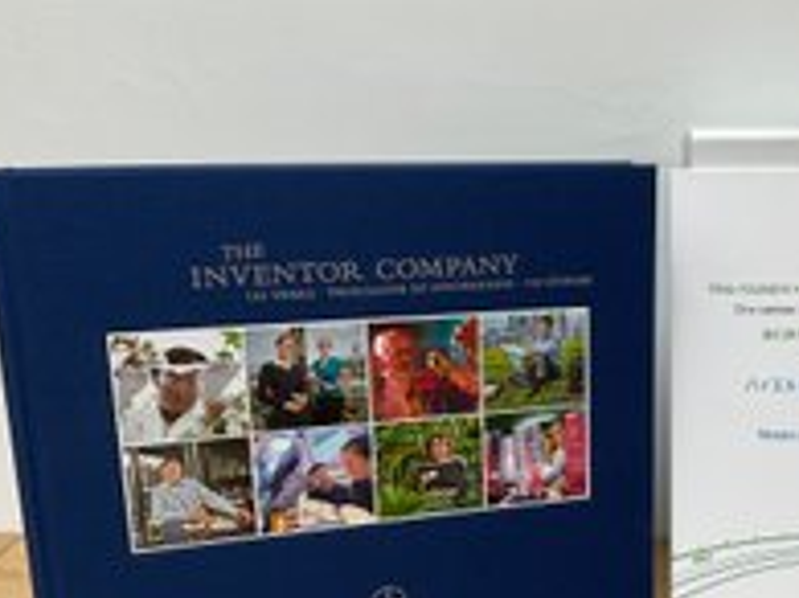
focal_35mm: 51
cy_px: 416
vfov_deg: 28.3
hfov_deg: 36.2
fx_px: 1176
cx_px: 645
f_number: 1.8
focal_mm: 3
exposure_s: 1/120
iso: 64
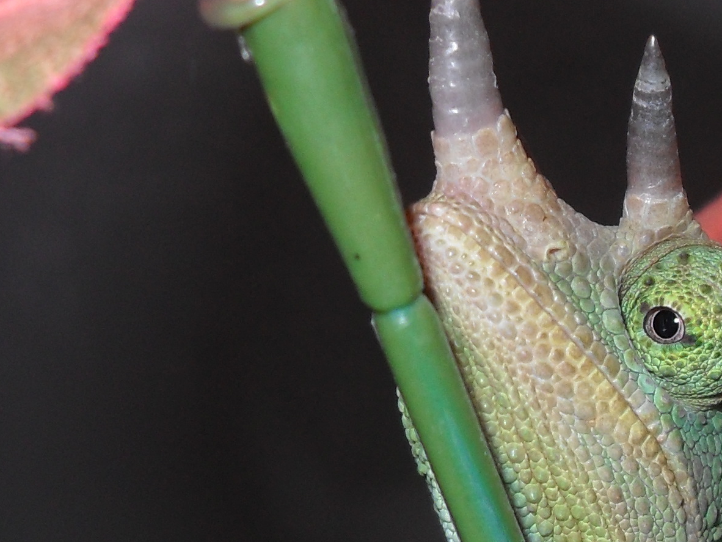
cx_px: 712
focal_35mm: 108
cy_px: 383
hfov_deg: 17.8
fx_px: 2253
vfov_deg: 13.7
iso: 100
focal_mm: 6.2
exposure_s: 1/45
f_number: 8.9
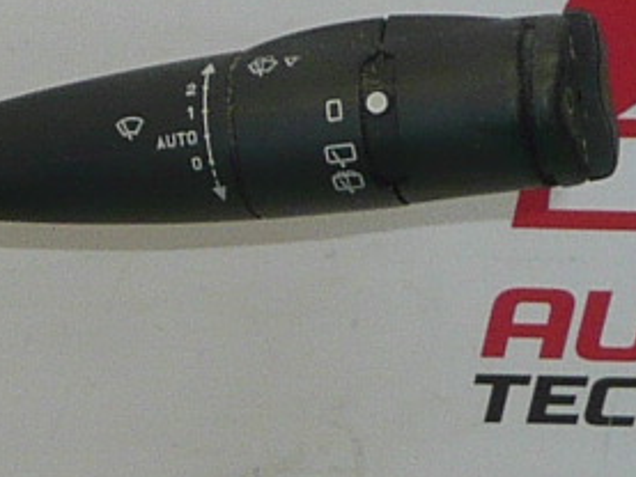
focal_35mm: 208
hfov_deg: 9.0
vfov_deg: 7.1
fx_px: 3823
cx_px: -604
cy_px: 25
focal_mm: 4.9
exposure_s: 1/125
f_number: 3.4
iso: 100
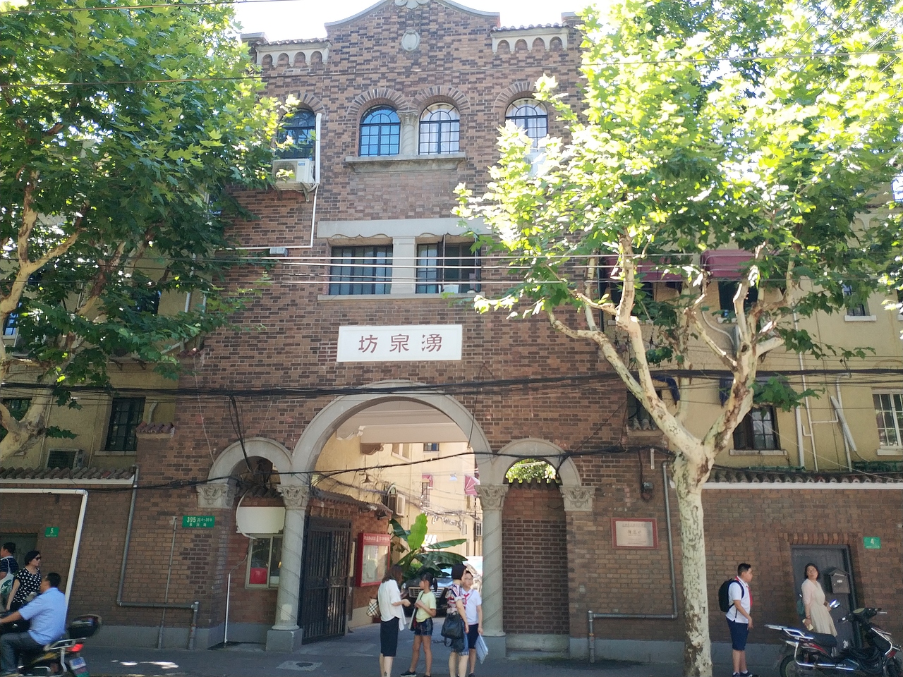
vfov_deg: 44.2
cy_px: 338
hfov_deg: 56.8
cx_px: 452
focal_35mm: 32
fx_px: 835
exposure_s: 1/124
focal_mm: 4.5
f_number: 2
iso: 160
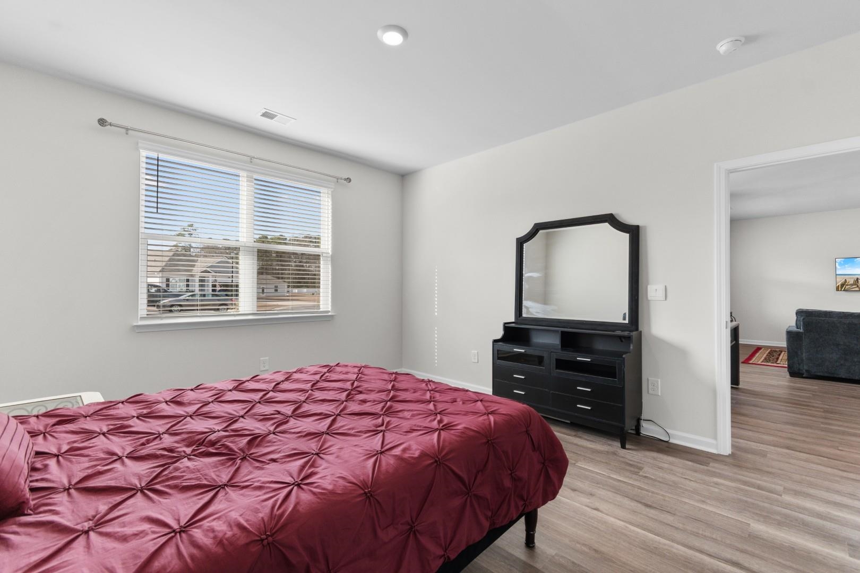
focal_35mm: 15
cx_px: 430
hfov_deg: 100.4
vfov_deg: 77.3
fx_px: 358
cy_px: 286
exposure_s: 1/4
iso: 100
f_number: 4.5
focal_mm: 10
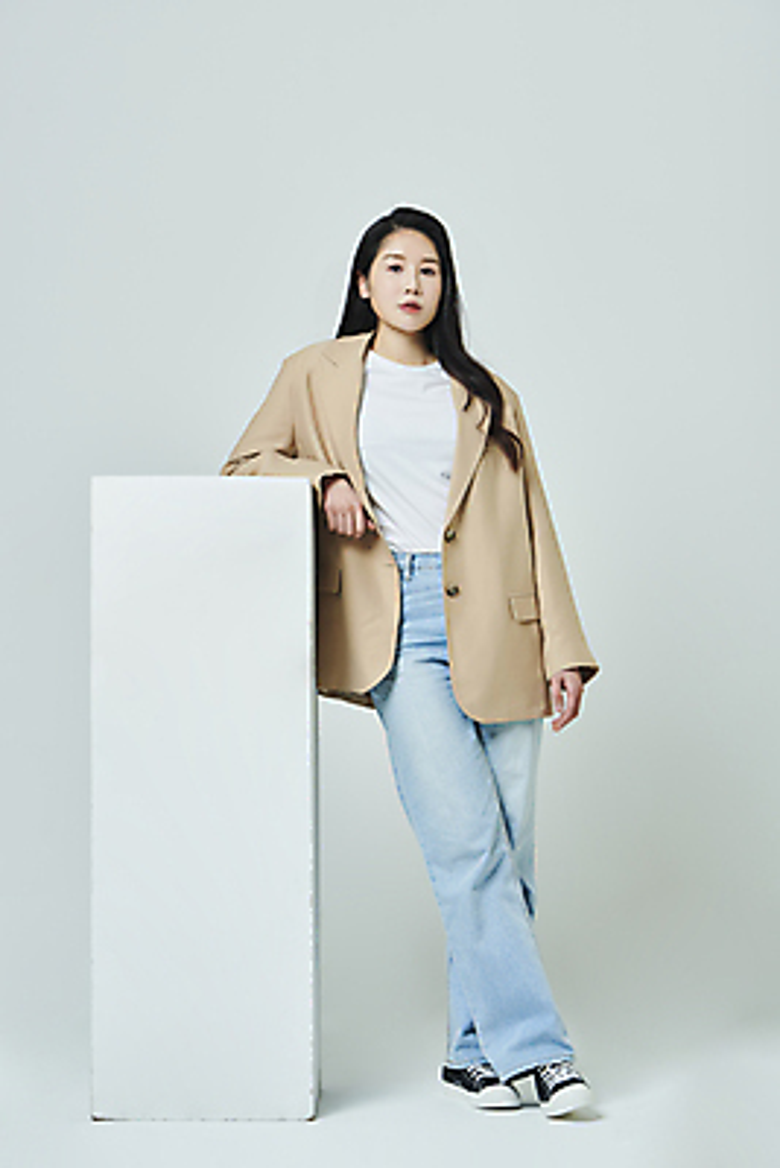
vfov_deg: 28.8
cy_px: 584
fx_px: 2273
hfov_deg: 19.5
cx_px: 390
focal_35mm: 70
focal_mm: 70
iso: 100
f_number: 11
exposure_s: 1/125
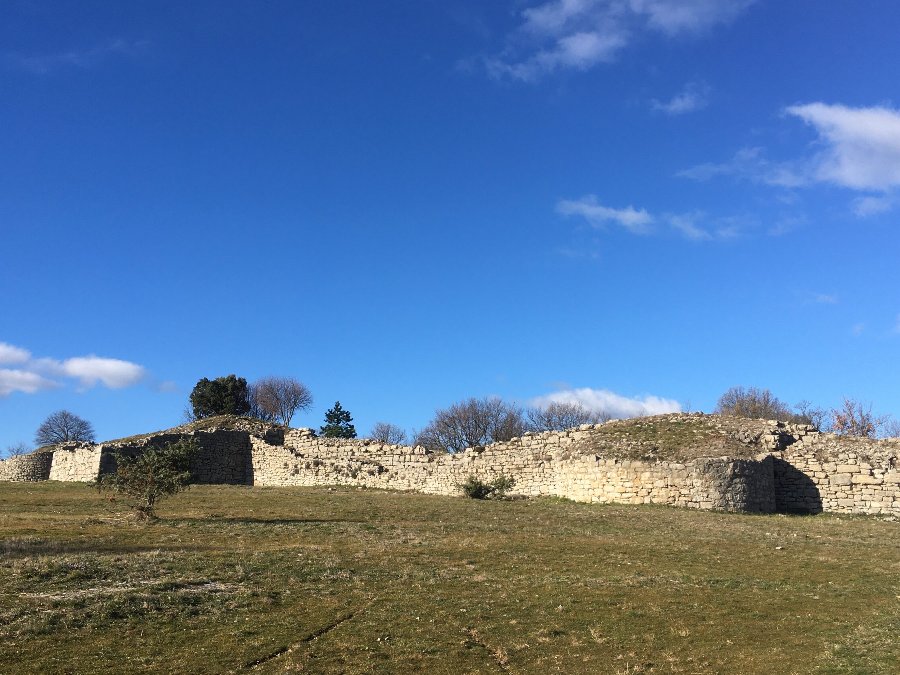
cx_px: 452
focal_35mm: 33
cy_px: 299
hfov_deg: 55.4
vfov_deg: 42.9
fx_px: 858
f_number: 2.2
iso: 25
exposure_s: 1/1479
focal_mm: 4.15
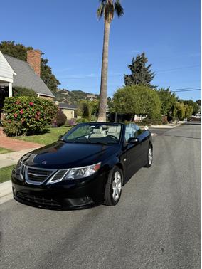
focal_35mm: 24
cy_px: 134
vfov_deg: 71.6
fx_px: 187
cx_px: 101
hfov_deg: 56.9
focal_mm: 6.76
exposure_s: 1/3759
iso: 80
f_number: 1.78
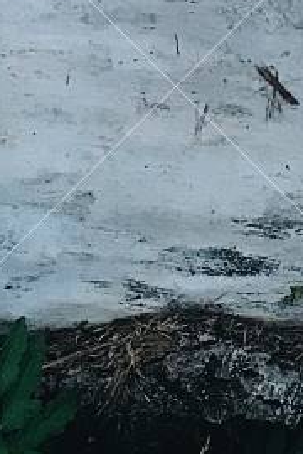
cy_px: 689
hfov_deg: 9.6
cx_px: -98
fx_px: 1767
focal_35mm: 140
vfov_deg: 13.7
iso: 64
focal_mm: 3.99
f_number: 1.8
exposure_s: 1/17
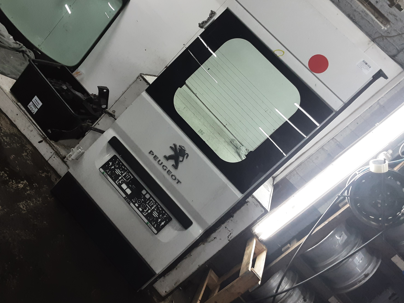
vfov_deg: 46.7
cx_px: 184
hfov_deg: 59.9
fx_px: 350
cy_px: 135
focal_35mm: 30
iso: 125
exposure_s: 1/50
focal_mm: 2.91
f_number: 1.9
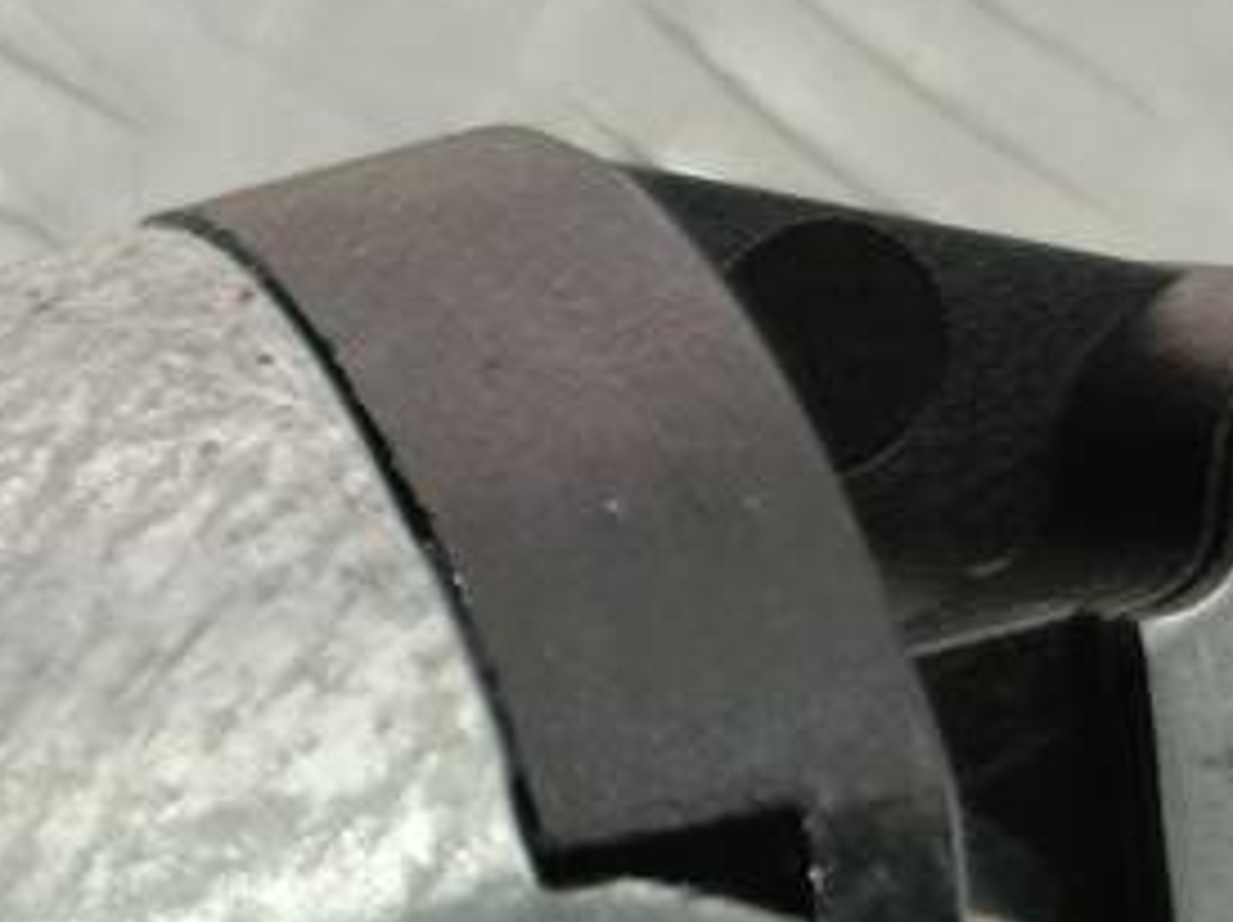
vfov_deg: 13.8
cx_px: -932
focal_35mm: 101
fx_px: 3594
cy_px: 1340
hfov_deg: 16.5
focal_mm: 4.11
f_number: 1.6
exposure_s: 1/50
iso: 128
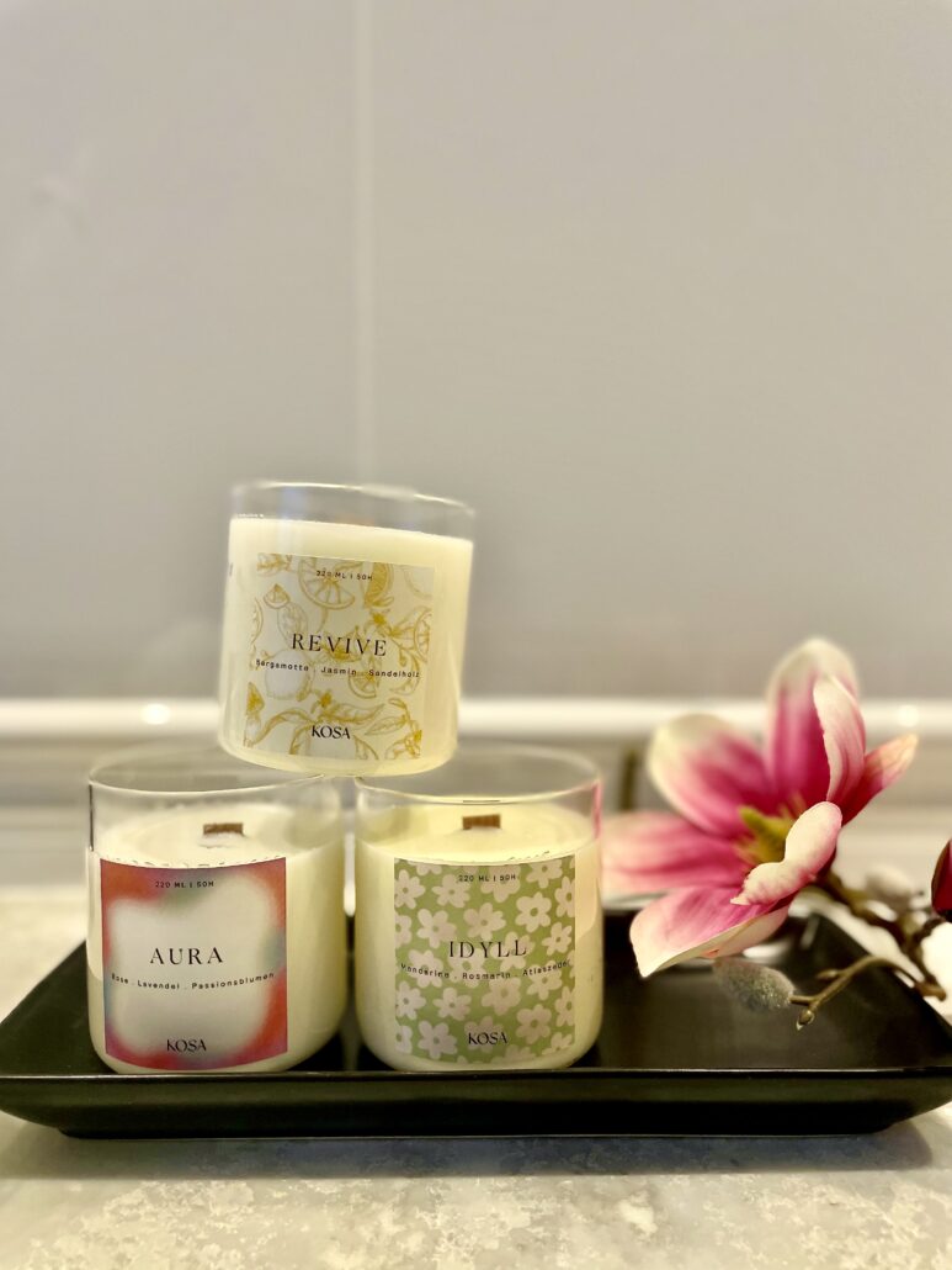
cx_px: 476
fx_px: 953
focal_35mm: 26
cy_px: 635
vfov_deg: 67.3
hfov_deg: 53.1
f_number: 1.6
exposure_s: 1/50
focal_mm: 4.2
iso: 125
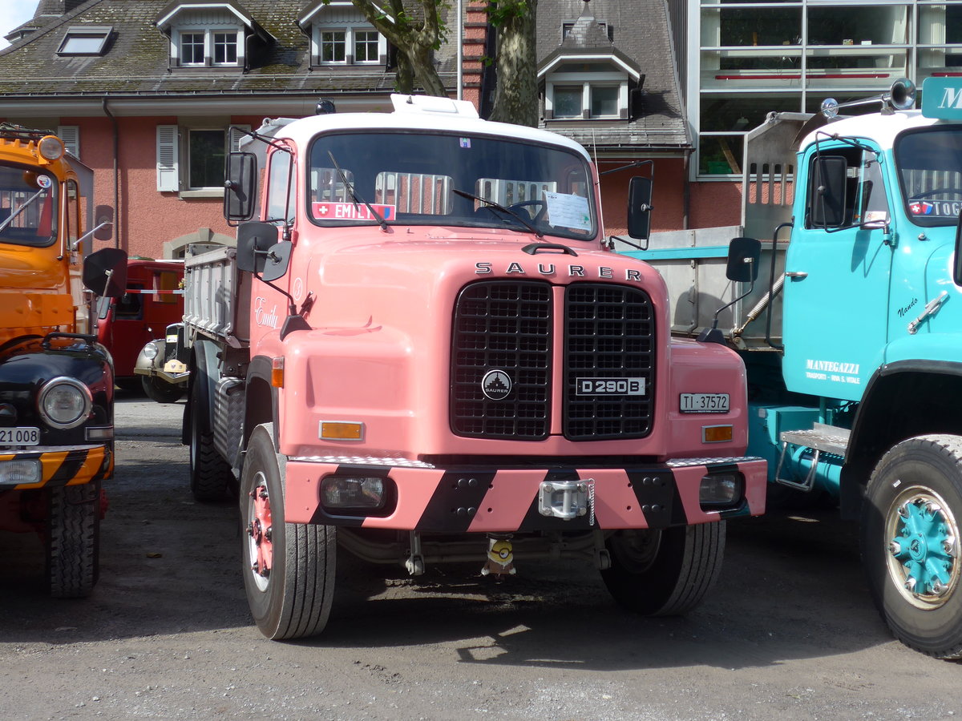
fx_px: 1278
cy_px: 360
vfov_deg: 31.5
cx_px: 481
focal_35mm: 46
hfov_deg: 41.2
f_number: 3
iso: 80
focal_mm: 9.5
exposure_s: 1/1000
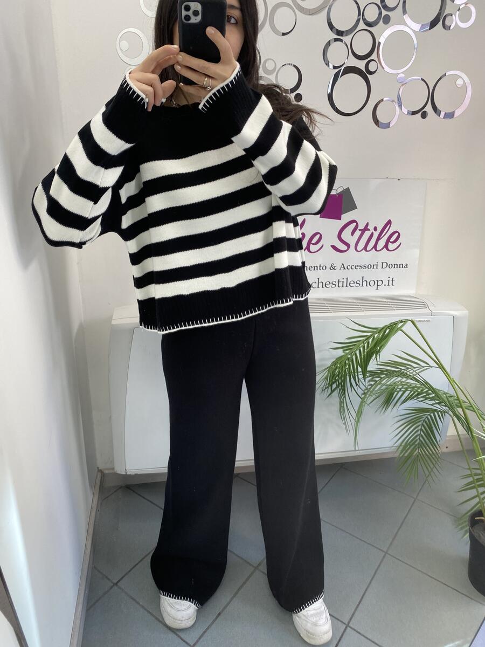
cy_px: 324
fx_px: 486
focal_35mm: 26
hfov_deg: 53.1
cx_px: 242
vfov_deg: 67.3
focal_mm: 4.25
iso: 125
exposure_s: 1/121
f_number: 1.8
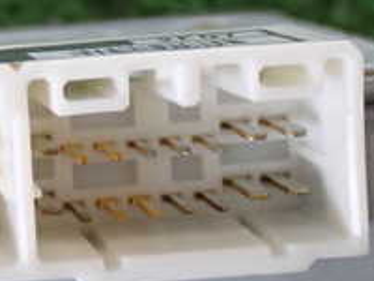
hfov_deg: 11.9
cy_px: 152
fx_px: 1750
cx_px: -69
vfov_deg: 9.2
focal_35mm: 162
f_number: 3.3
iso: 800
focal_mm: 9.65
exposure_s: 1/30
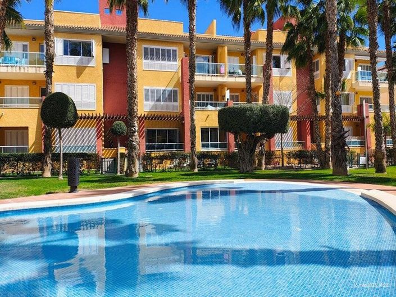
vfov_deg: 54.8
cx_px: 198
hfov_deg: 69.4
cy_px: 148
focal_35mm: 25
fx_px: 286
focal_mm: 5.89
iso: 101
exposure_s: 1/1421
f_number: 1.4
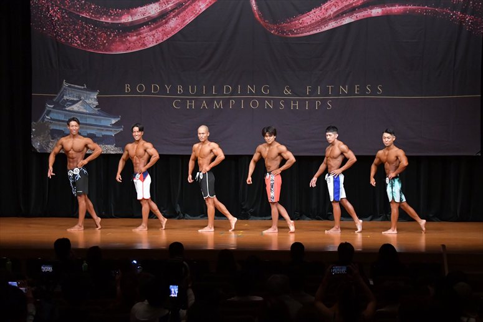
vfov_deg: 12.7
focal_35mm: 108
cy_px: 161
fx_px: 1448
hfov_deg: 18.9
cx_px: 242
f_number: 5.6
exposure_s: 1/400
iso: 5000
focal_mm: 72
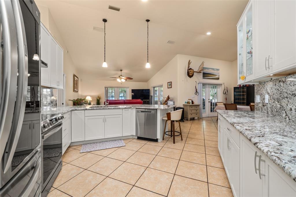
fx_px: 115
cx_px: 148
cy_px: 98
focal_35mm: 14
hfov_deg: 104.3
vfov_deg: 81.2
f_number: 11
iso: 400
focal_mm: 14
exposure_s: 1/2.5
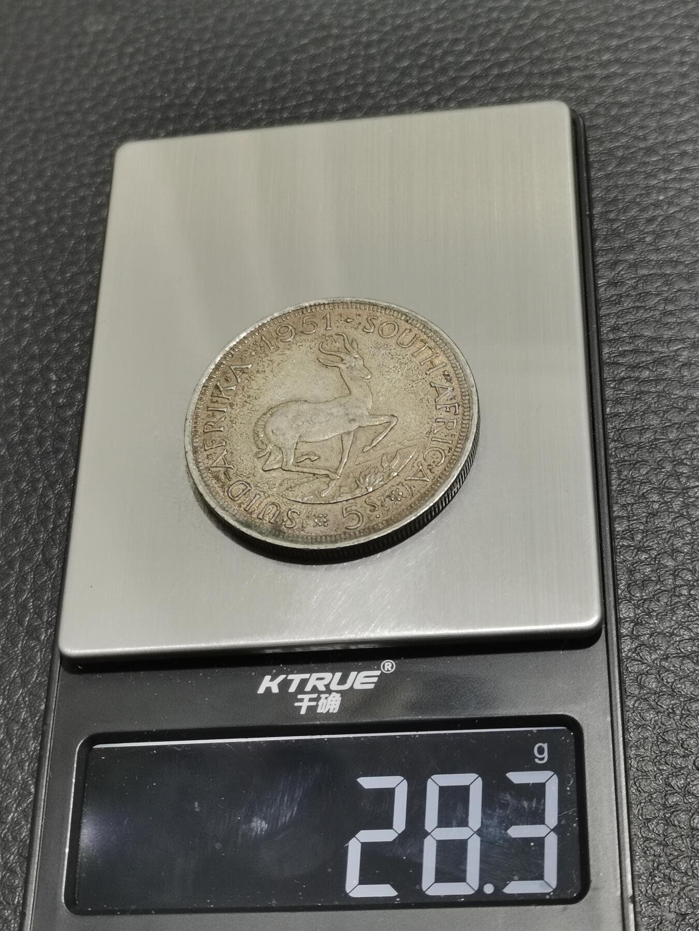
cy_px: 466
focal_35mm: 61
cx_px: 350
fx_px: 1642
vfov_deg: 31.7
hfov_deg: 24.0
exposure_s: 1/60
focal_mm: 5.58
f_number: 1.8
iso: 100
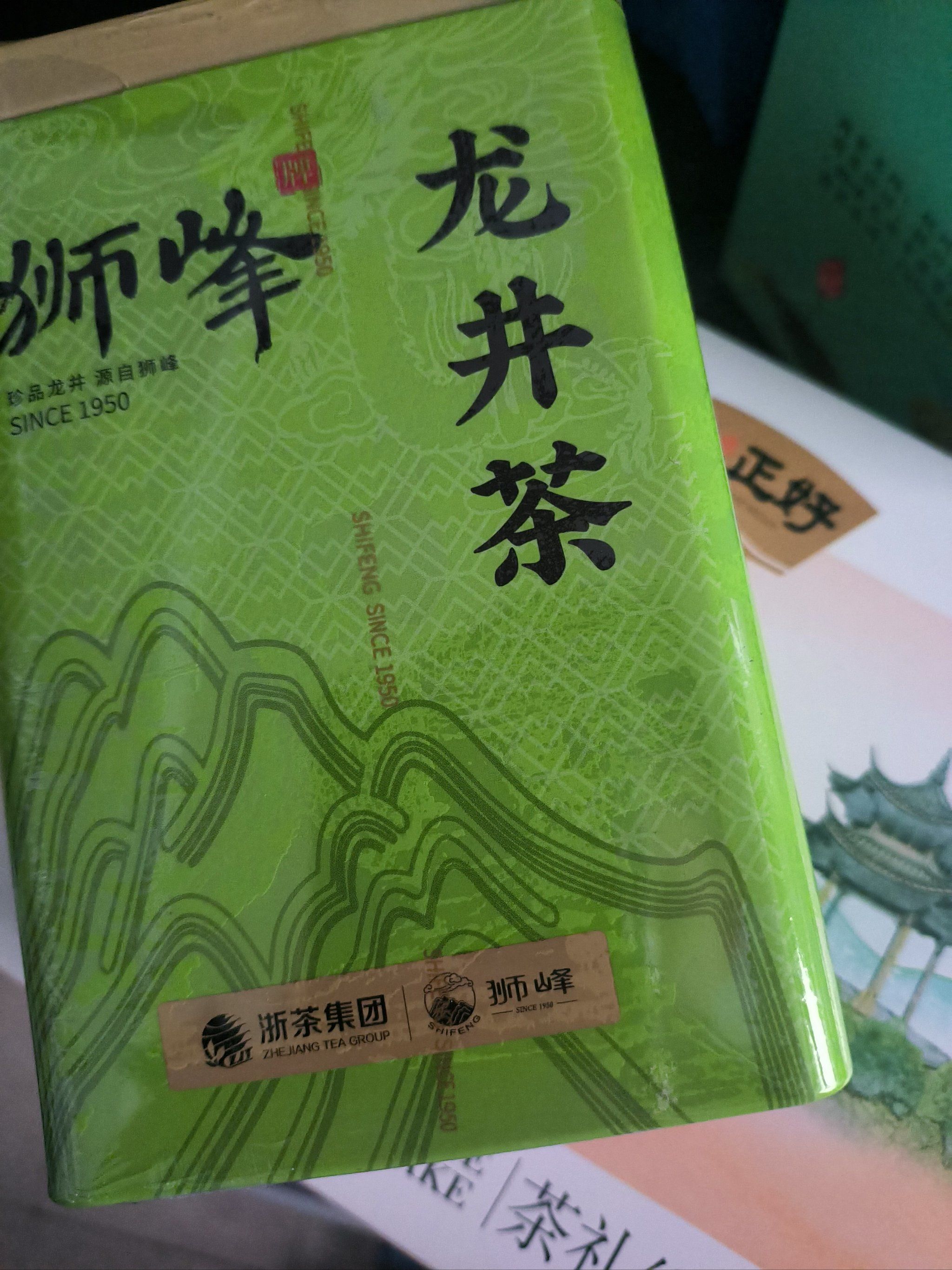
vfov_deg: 69.4
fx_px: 917
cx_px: 476
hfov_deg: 54.9
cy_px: 635
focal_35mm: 25
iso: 2352
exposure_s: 1/20
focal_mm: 4.71
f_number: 1.79
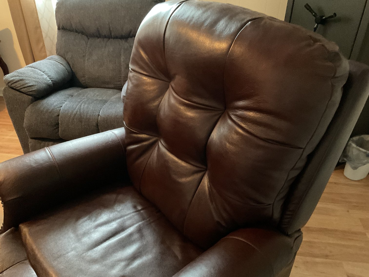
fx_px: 309
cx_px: 184
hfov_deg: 61.7
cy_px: 138
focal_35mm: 29
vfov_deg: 48.2
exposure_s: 1/20
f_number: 1.8
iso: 500
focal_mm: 3
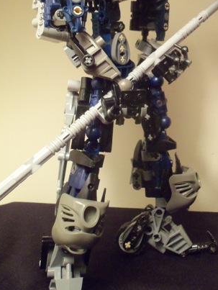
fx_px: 386
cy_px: 89
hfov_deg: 31.0
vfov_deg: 40.5
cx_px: 165
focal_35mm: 46
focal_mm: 5.2
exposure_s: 1/30
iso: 250
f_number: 3.4
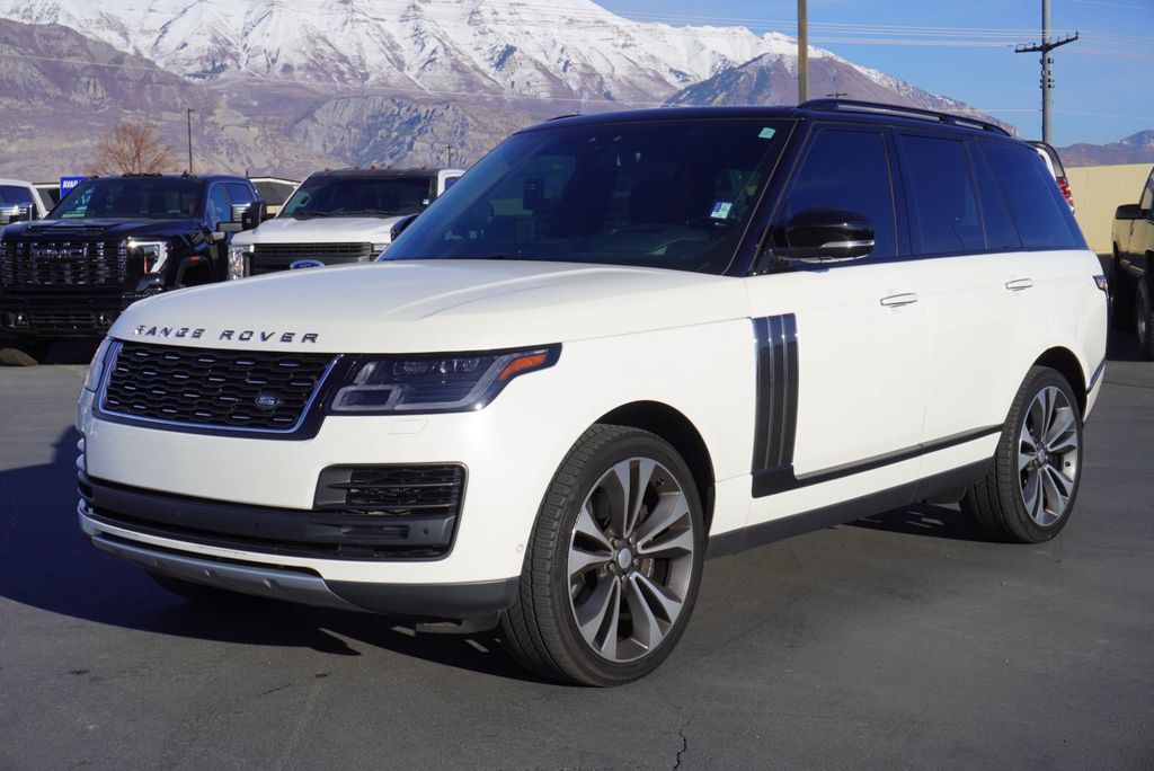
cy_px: 386
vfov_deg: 27.3
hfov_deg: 39.9
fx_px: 1588
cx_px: 577
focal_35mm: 50
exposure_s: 1/250
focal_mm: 33
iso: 100
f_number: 11
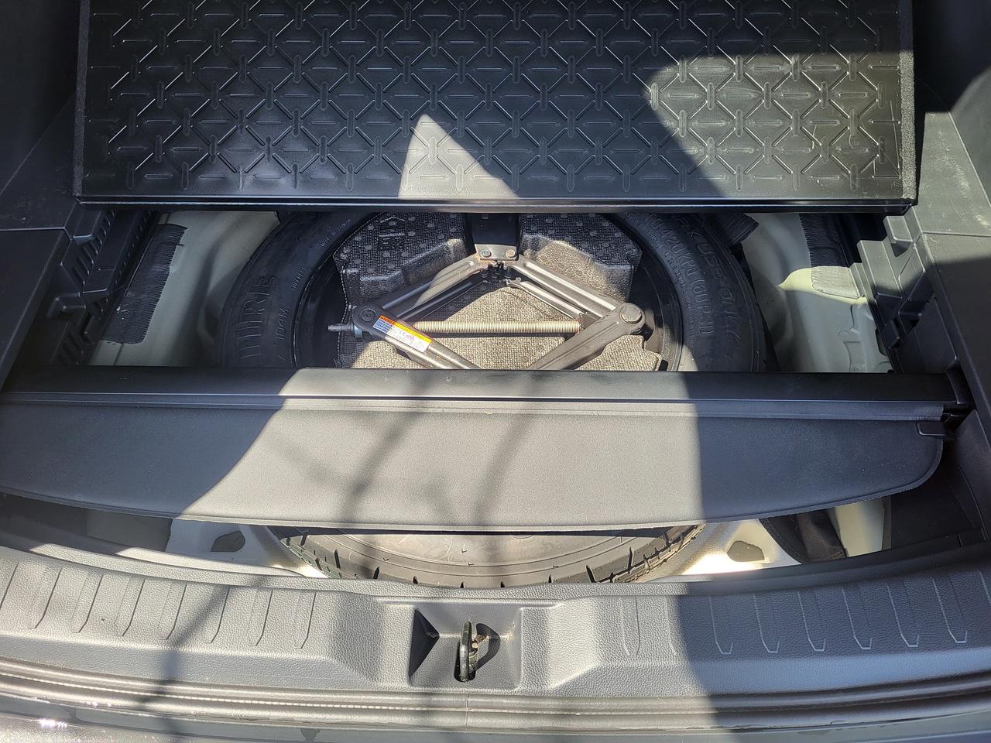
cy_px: 372
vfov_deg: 53.1
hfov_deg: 67.3
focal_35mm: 26
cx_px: 496
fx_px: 744
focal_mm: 5.4
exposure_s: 1/217
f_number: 1.8
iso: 40
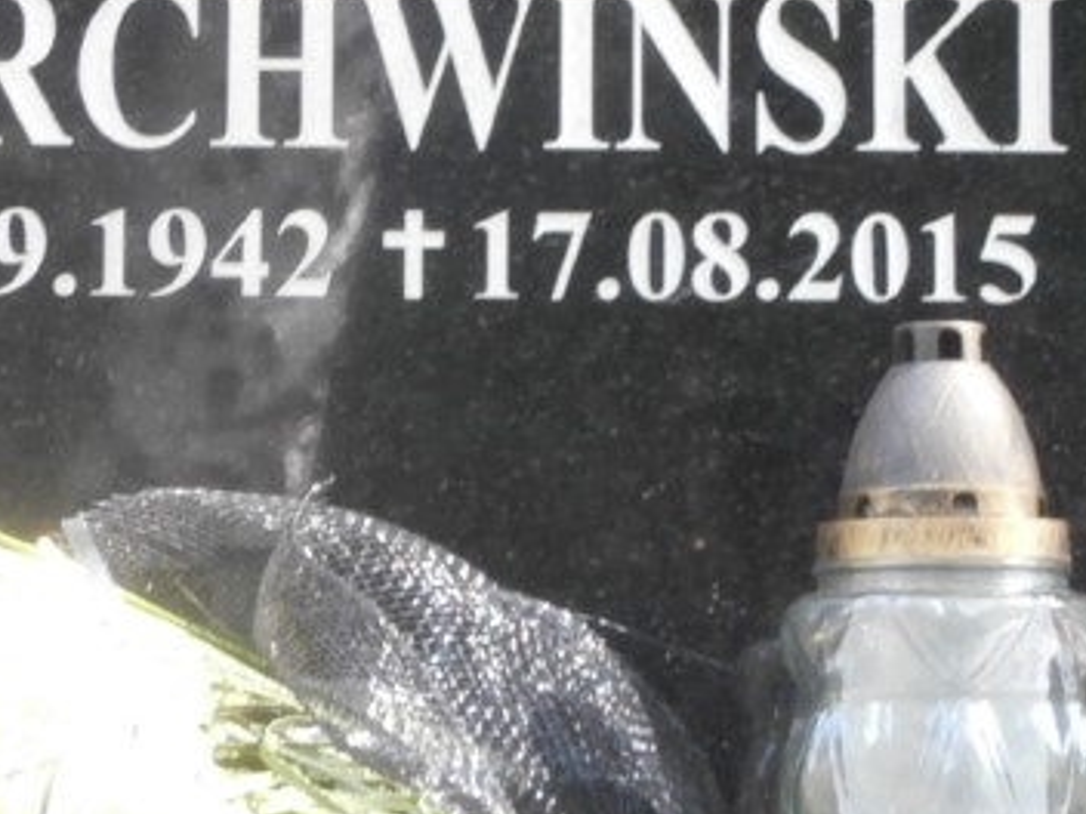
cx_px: 318
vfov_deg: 8.9
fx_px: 5208
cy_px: 355
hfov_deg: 11.9
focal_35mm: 166
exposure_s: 1/25
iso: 200
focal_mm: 10.11
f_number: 4.5
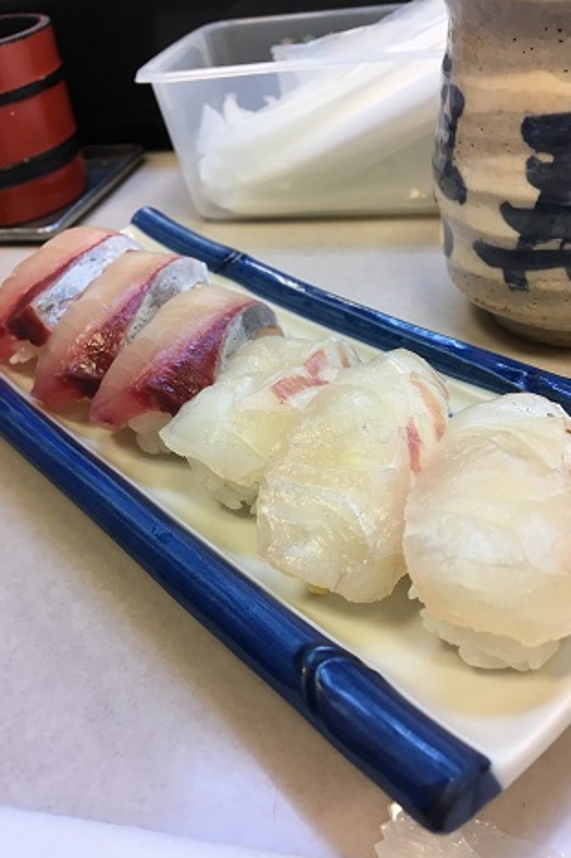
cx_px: 281
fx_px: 738
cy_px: 434
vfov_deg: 60.3
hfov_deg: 42.3
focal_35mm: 31
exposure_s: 1/30
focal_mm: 4.15
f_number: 2.2
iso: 25
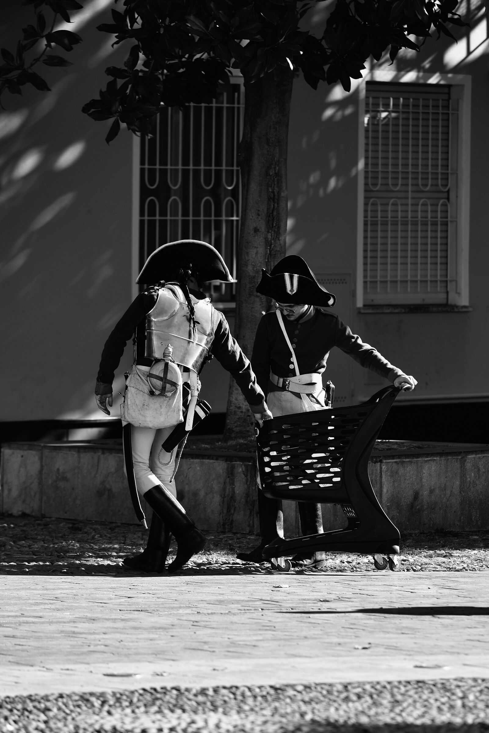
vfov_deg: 10.3
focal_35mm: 200
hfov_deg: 6.9
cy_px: 366
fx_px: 4071
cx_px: 244
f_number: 4.5
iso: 64
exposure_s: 1/320
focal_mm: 200
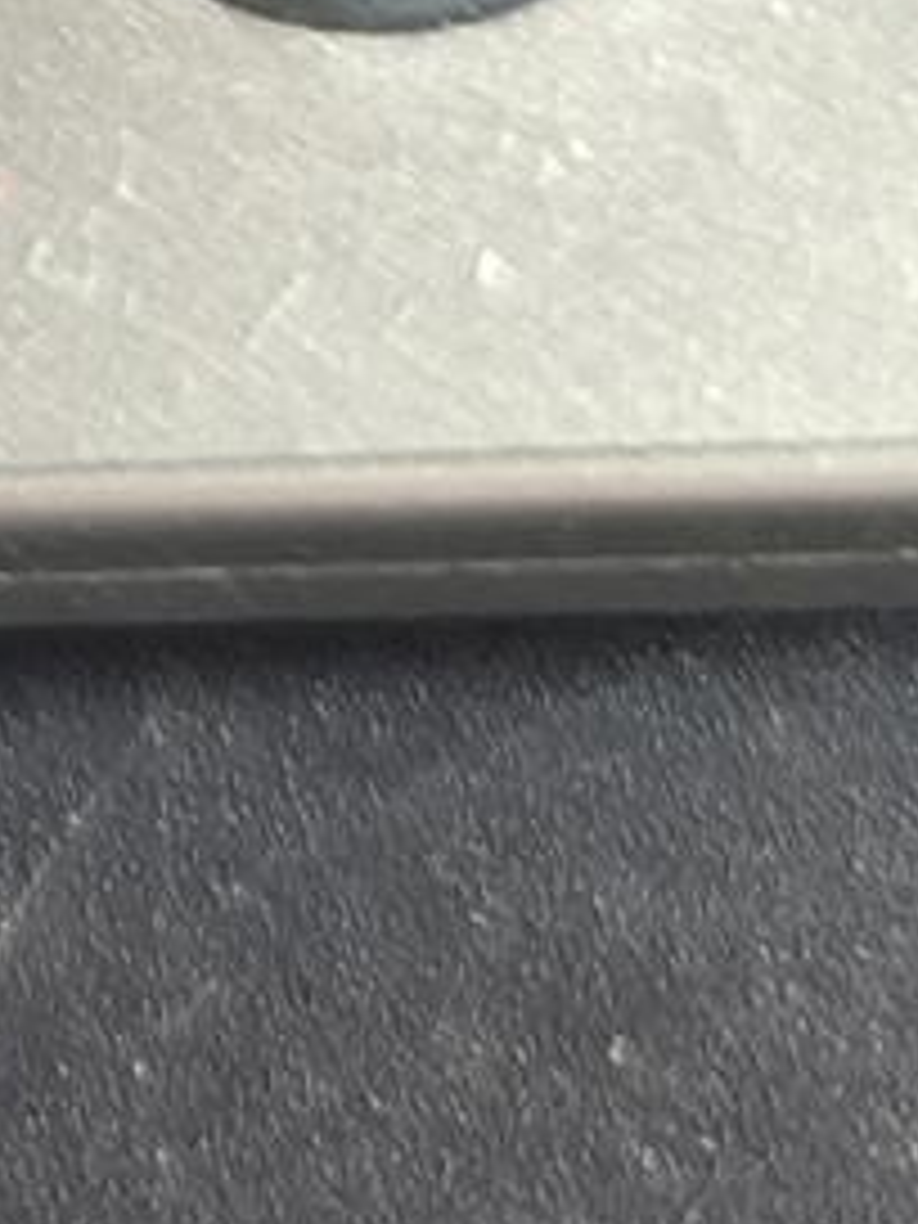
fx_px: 5375
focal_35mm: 152
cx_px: -1480
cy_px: -891
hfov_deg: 8.6
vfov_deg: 12.1
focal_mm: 6.06
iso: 200
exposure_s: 1/50
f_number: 1.6
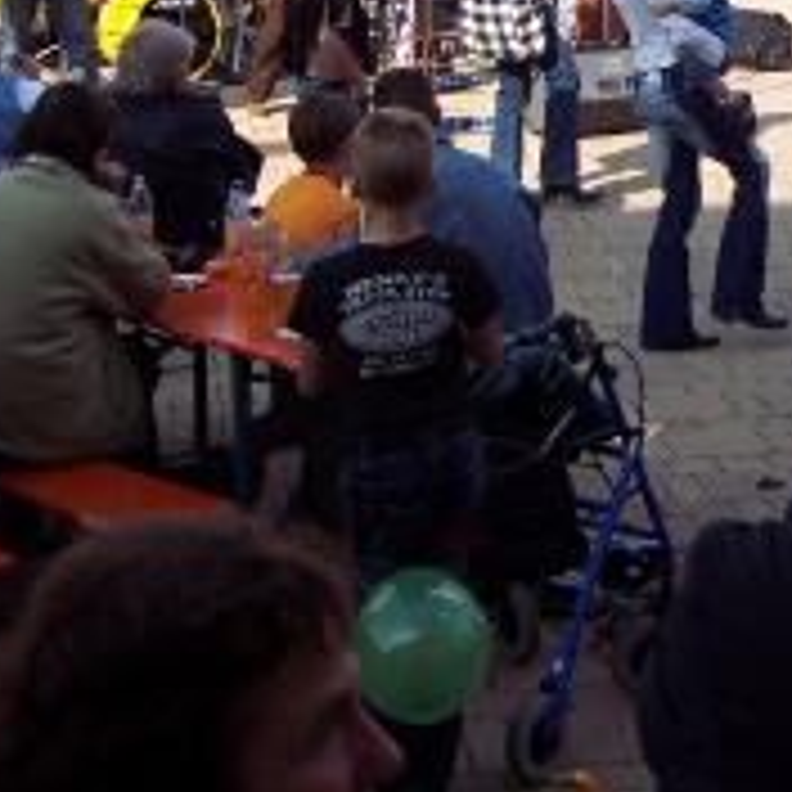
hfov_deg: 17.4
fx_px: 2537
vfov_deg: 17.4
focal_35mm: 98
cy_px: 56
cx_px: 765
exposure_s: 1/500
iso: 100
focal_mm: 8
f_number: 3.4
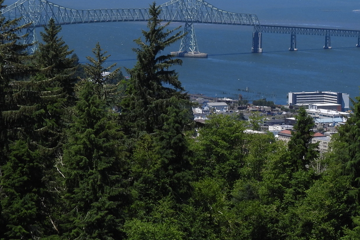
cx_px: 247
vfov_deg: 8.0
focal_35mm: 172
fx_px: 1720
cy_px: 49
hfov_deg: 11.9
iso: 100
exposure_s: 1/1250
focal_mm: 14.3
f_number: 3.5
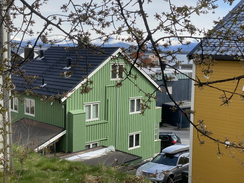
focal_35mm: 52
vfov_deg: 28.0
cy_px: 92
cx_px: 122
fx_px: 367
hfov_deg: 36.8
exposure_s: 1/1453
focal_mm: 6
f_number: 2
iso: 20
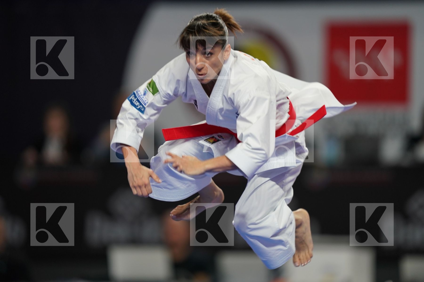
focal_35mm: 400
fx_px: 4711
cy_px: 141
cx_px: 212
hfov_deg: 5.2
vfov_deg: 3.4
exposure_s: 1/500
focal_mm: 400
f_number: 2.8
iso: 800
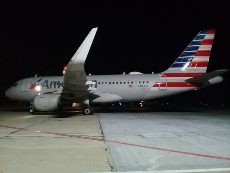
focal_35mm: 31
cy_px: 86
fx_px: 206
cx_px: 115
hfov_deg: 58.4
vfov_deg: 45.4
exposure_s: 1/30
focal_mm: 3.3
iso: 640
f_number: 2.2
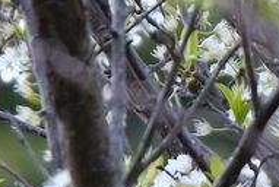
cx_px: 581
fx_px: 9881
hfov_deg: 1.6
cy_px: 137
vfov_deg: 1.1
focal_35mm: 1273
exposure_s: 1/60
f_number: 5.6
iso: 640
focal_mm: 135
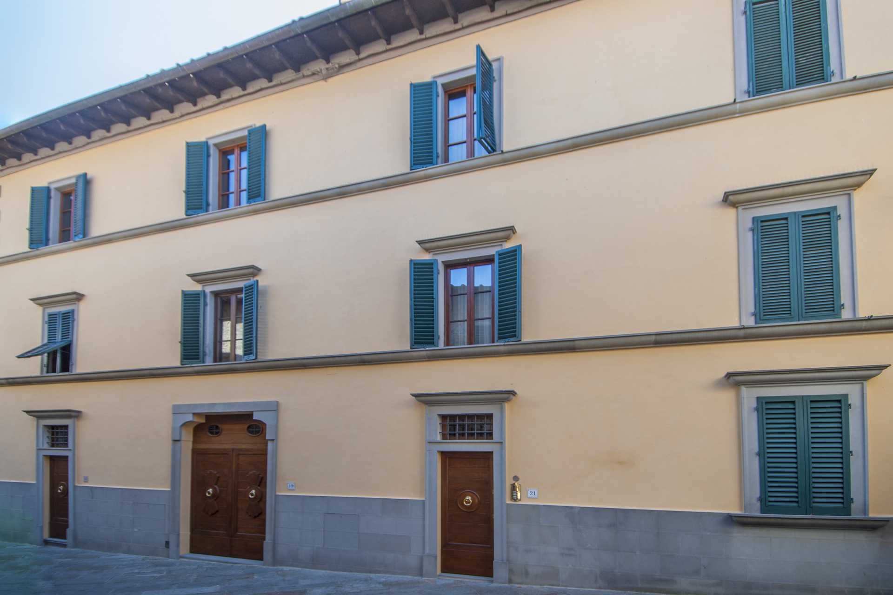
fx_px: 446
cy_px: 298
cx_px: 446
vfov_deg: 67.4
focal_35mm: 18
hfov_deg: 90.0
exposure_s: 1/125
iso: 140
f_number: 5.6
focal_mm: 12
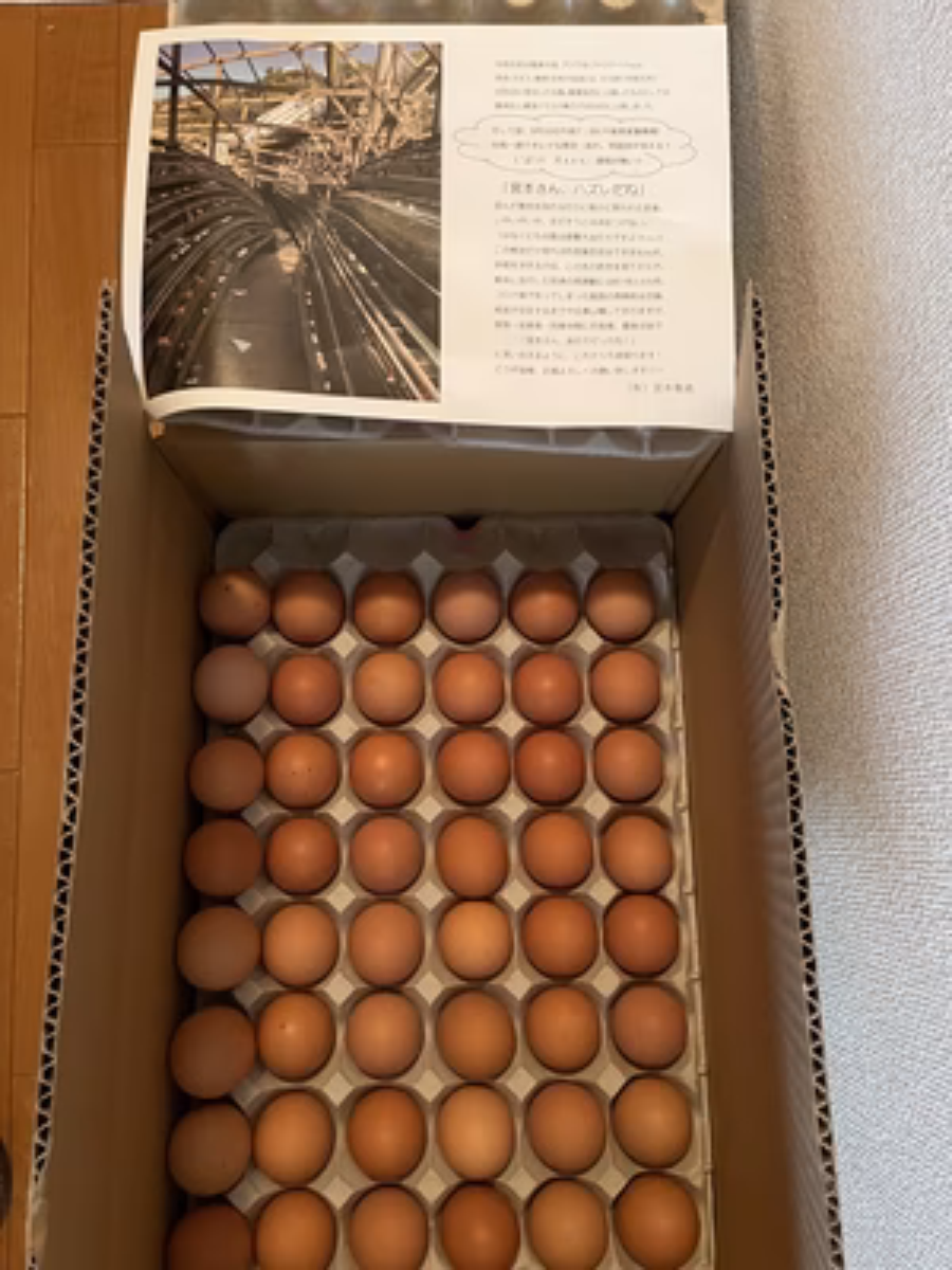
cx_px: 476
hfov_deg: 53.1
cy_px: 635
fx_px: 953
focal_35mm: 26
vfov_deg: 67.3
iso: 640
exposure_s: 1/30
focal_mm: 4.2
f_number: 1.6
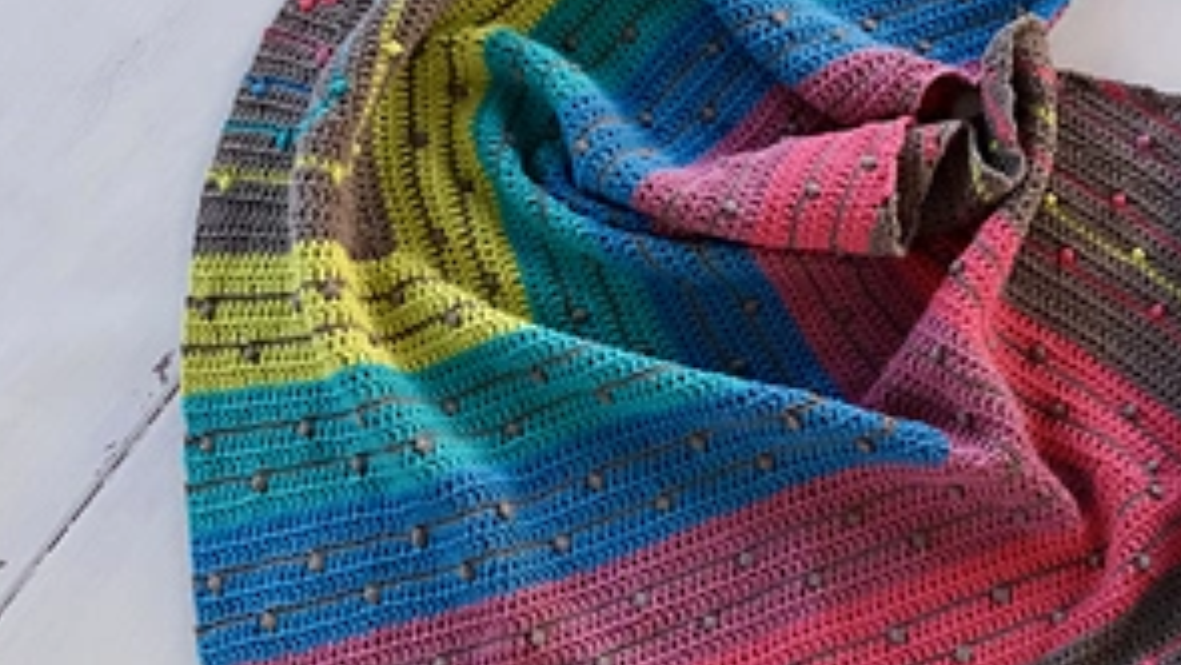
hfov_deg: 31.3
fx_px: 2067
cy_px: 322
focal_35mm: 66
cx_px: 901
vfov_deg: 18.3
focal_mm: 19.2
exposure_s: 1/100
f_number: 4
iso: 2000
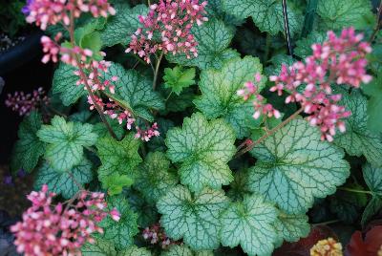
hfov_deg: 44.9
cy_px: 128
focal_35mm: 44
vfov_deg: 30.9
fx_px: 462
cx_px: 191
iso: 320
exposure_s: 1/60
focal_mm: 29
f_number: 4.8
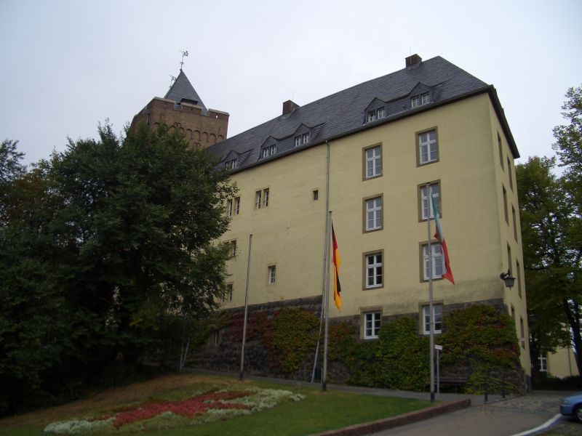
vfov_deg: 40.7
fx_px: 588
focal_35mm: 35
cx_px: 291
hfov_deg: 52.6
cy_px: 218
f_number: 2.6
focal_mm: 5.8
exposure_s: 1/400
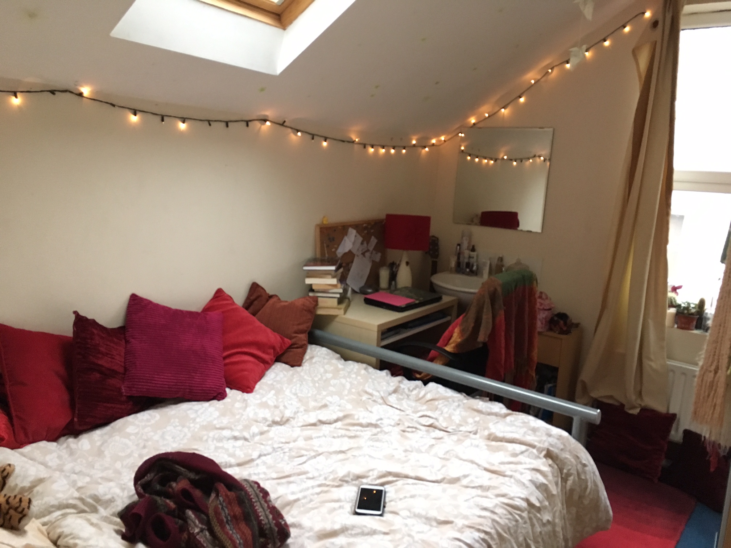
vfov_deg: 48.2
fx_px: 612
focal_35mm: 29
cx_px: 366
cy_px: 274
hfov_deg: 61.7
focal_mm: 4.15
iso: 200
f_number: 2.2
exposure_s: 1/25
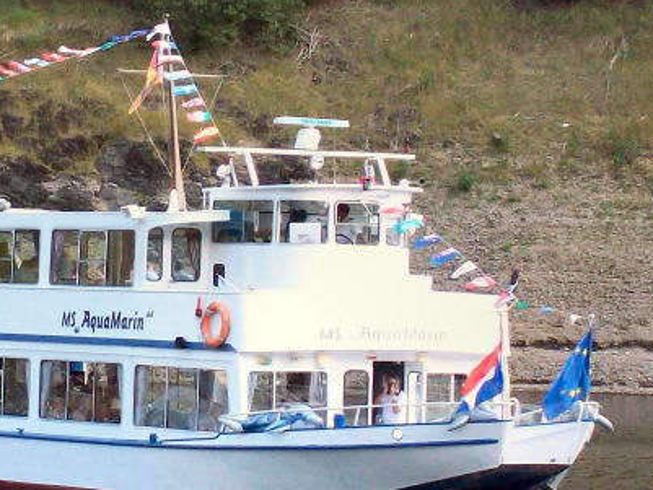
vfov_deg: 5.4
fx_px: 5208
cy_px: 243
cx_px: -15
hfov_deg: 7.1
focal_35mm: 276
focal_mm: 18
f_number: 4.8
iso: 200
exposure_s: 1/249
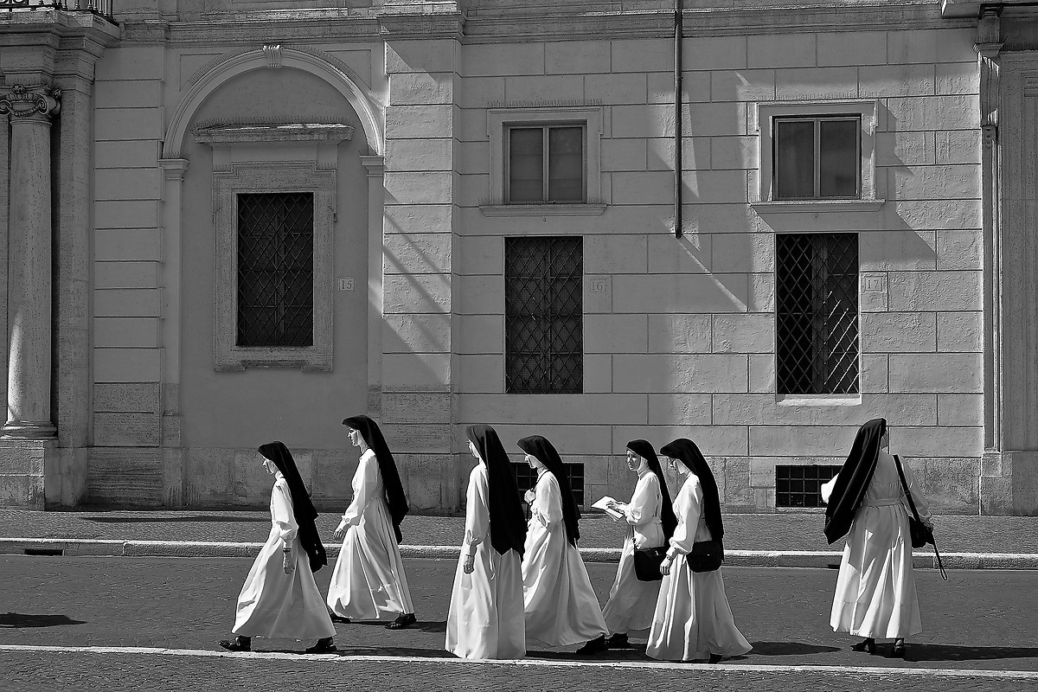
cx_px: 519
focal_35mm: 56
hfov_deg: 35.6
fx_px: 1615
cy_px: 346
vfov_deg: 24.2
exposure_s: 1/1100
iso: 400
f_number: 7.1
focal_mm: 37.4
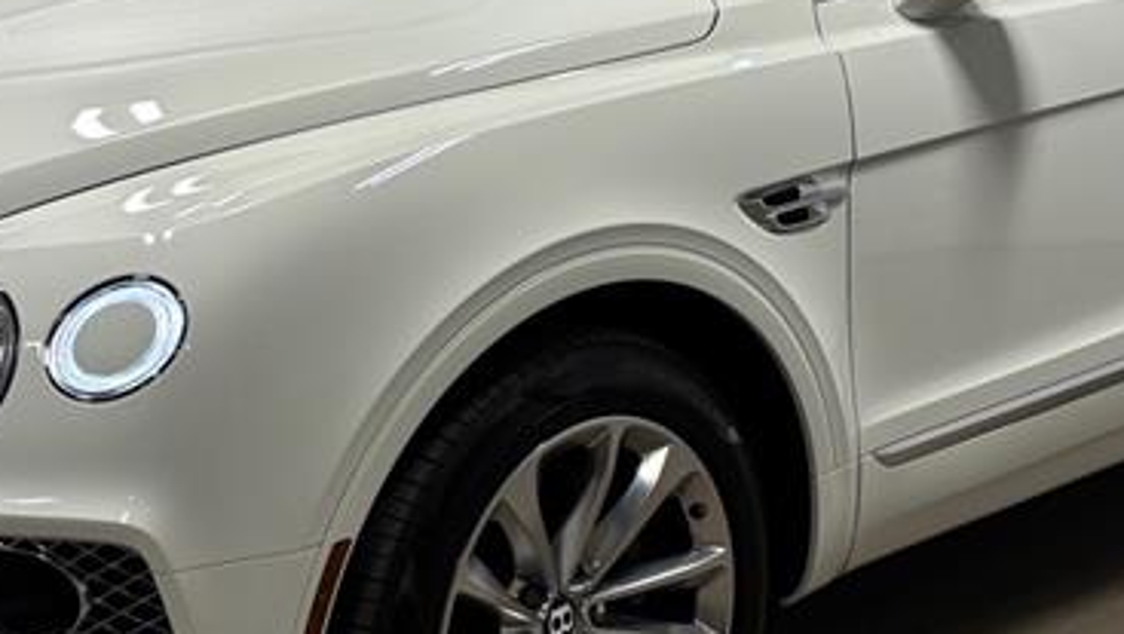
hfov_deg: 26.8
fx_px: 2356
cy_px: 153
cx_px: 518
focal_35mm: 79
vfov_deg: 15.3
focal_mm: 5.96
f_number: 1.6
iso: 50
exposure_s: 1/421
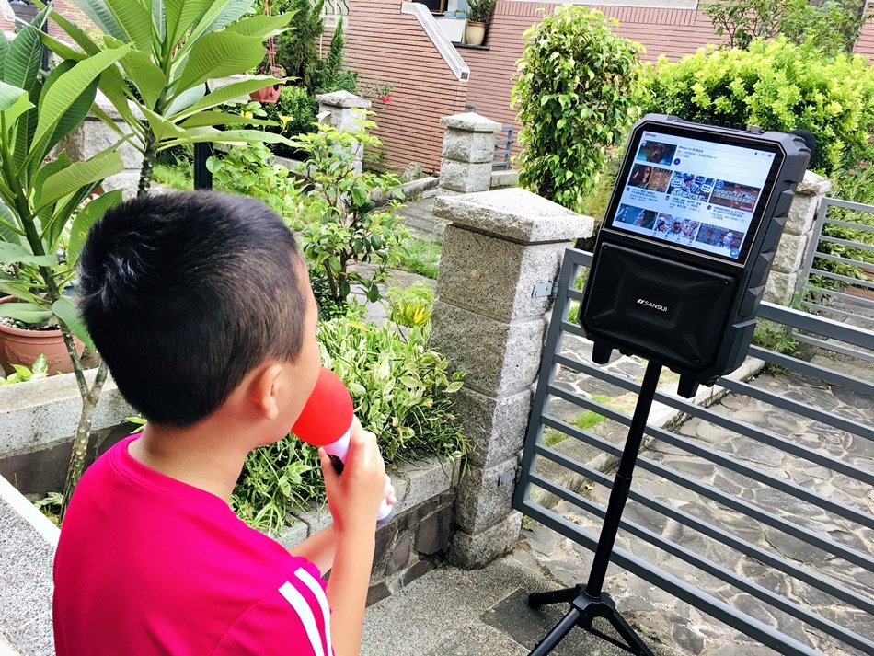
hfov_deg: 61.6
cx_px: 437
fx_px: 732
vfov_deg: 48.2
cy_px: 328
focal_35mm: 29
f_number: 2.2
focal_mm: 4.15
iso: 32
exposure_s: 1/30
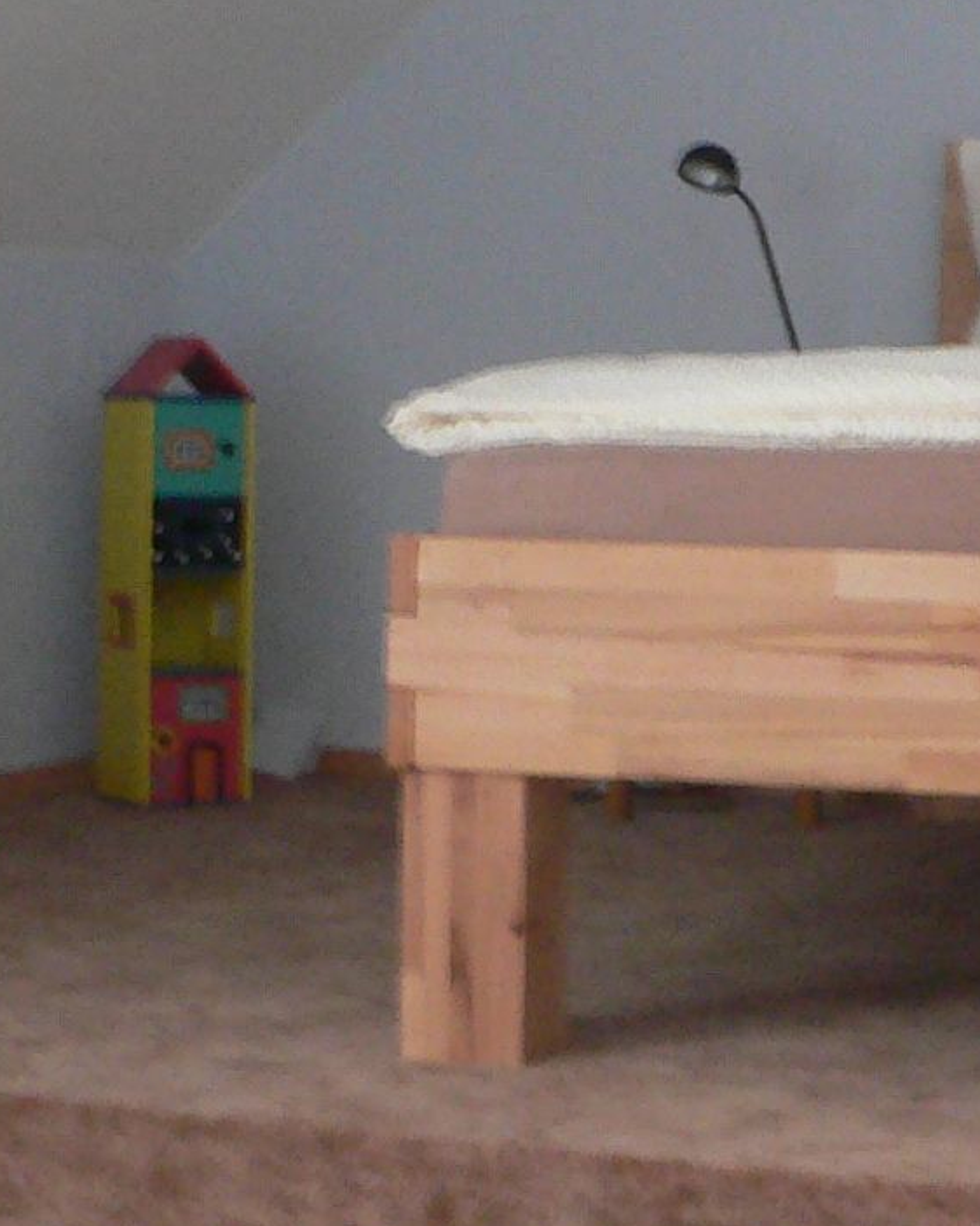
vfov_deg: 19.4
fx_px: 3555
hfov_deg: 15.4
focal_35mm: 98
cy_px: 251
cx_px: 985
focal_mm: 4.6
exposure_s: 1/4
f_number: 2.8
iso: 200
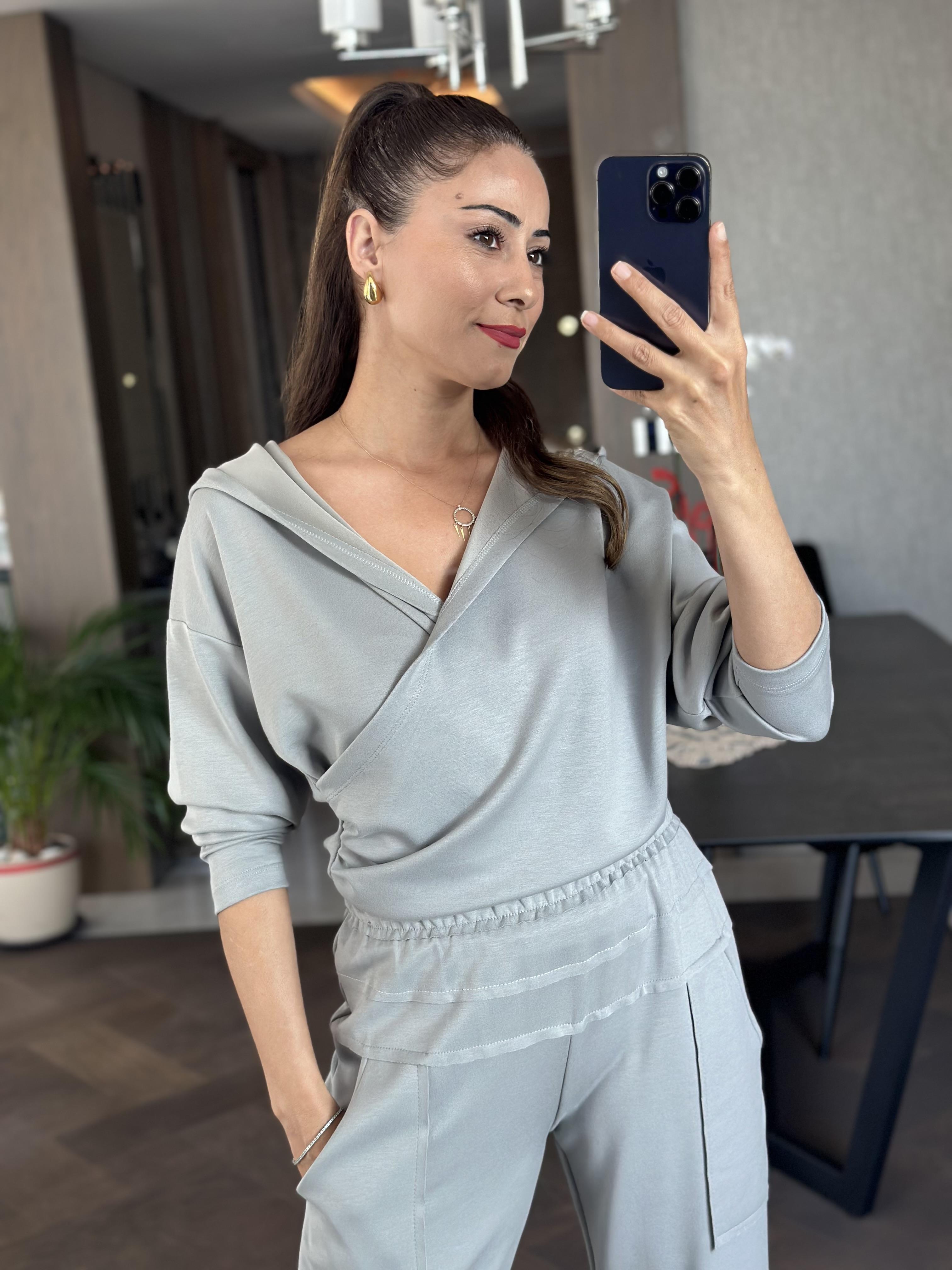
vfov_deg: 39.7
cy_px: 635
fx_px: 1760
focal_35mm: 48
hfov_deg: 30.3
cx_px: 476
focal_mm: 6.86
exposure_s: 1/120
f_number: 1.78
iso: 125
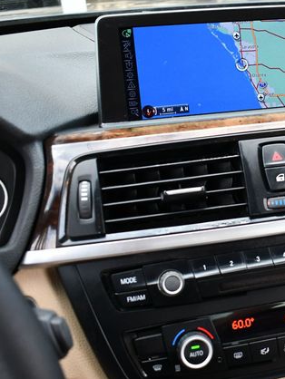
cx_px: 276
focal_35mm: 53
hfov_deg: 26.3
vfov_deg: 36.2
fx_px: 581
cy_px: 187
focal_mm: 18
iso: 640
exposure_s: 1/250
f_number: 3.5
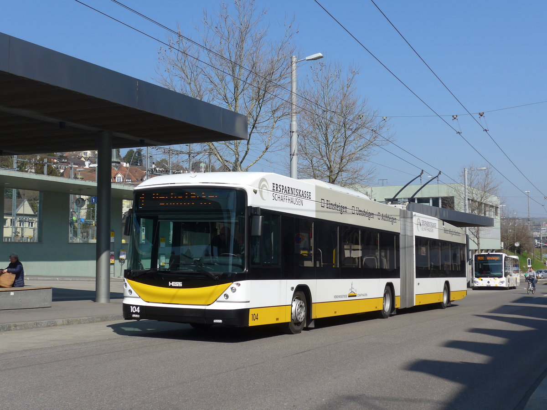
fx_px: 774
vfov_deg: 29.7
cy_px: 205
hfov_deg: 38.9
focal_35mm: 49
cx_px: 274
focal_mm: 10.1
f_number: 3.2
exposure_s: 1/1300
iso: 80
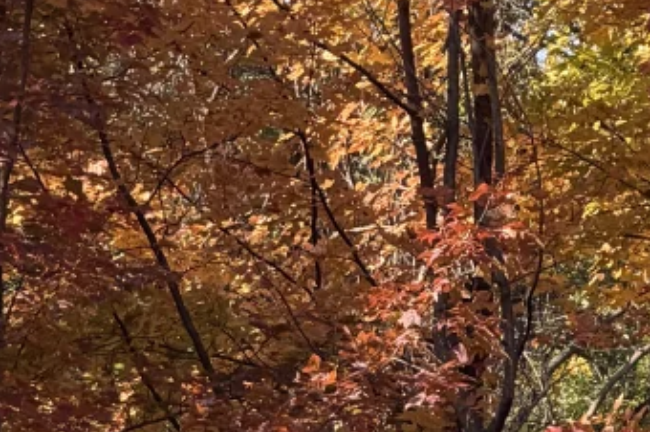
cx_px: 694
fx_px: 7955
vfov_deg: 3.1
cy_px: 734
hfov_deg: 4.7
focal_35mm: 441
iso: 50
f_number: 2.8
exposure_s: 1/252
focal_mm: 16.89
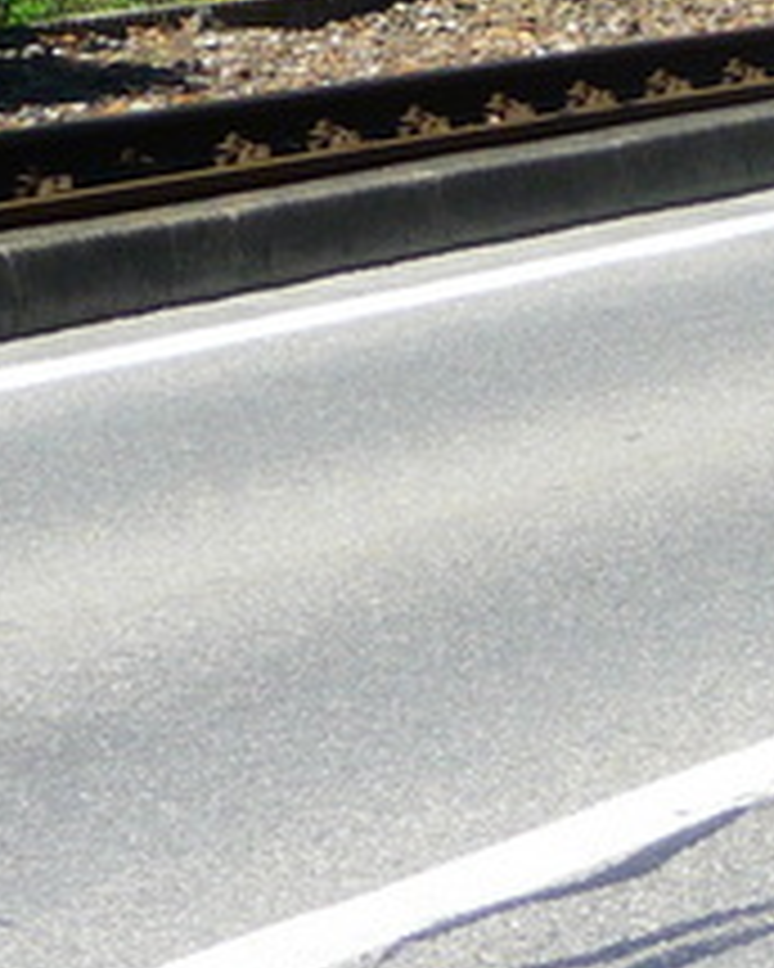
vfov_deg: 6.3
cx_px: 1503
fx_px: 8676
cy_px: -689
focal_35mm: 303
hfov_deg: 5.0
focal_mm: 11.3
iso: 100
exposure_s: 1/500
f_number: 4.5
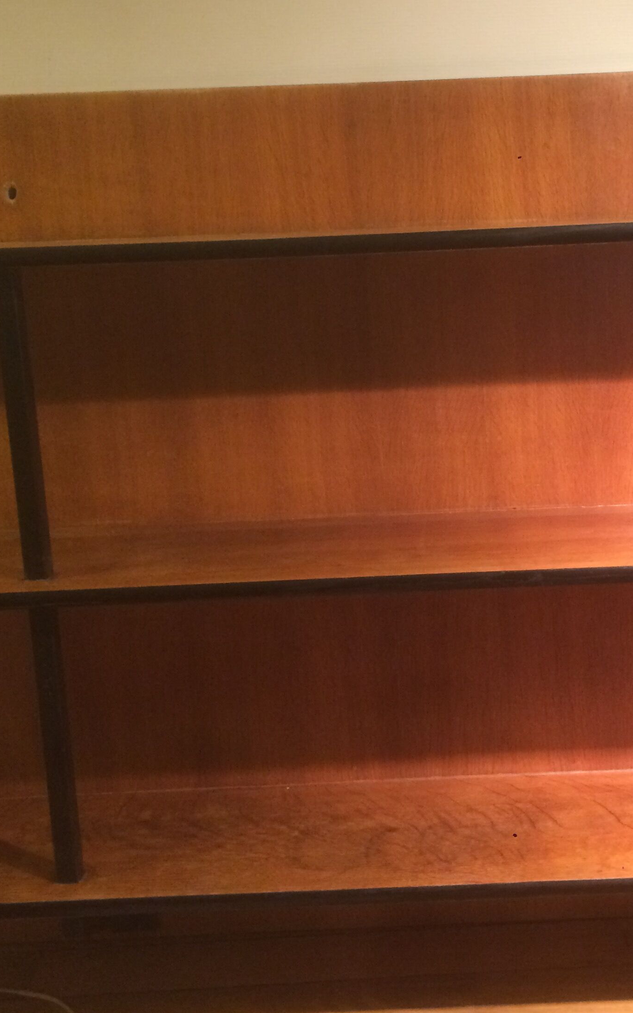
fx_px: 1270
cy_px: 450
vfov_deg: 43.4
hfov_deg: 27.4
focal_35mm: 46
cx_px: 516
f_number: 2.2
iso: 320
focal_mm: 4.15
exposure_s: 1/33
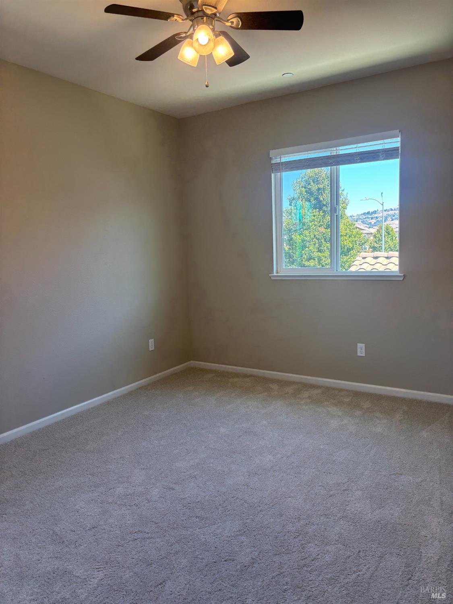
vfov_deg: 67.3
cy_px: 302
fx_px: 453
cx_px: 226
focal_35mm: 26
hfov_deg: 53.1
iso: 80
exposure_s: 1/120
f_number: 1.6
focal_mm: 5.96
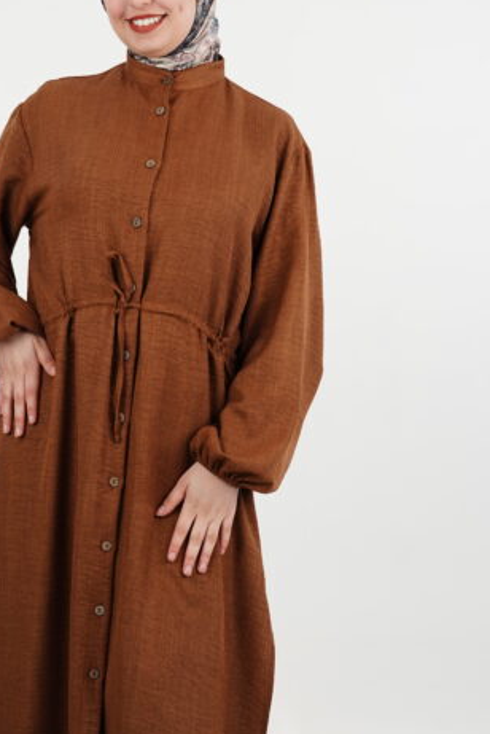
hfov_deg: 11.5
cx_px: 103
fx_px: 2426
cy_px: 441
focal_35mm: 119
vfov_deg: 17.2
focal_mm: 61
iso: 250
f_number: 5
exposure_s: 1/100
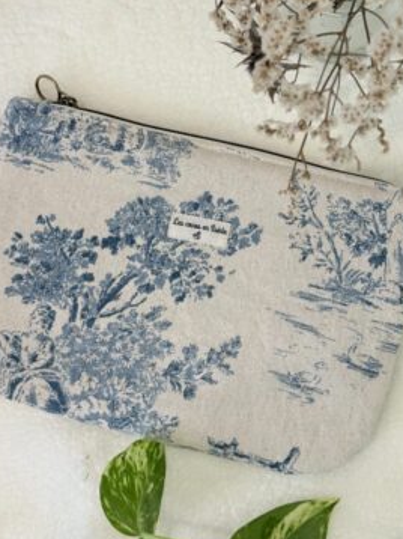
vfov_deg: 33.3
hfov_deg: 25.2
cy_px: 274
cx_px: 182
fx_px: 901
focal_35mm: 58
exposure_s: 1/60
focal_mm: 6.76
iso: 125
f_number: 1.78
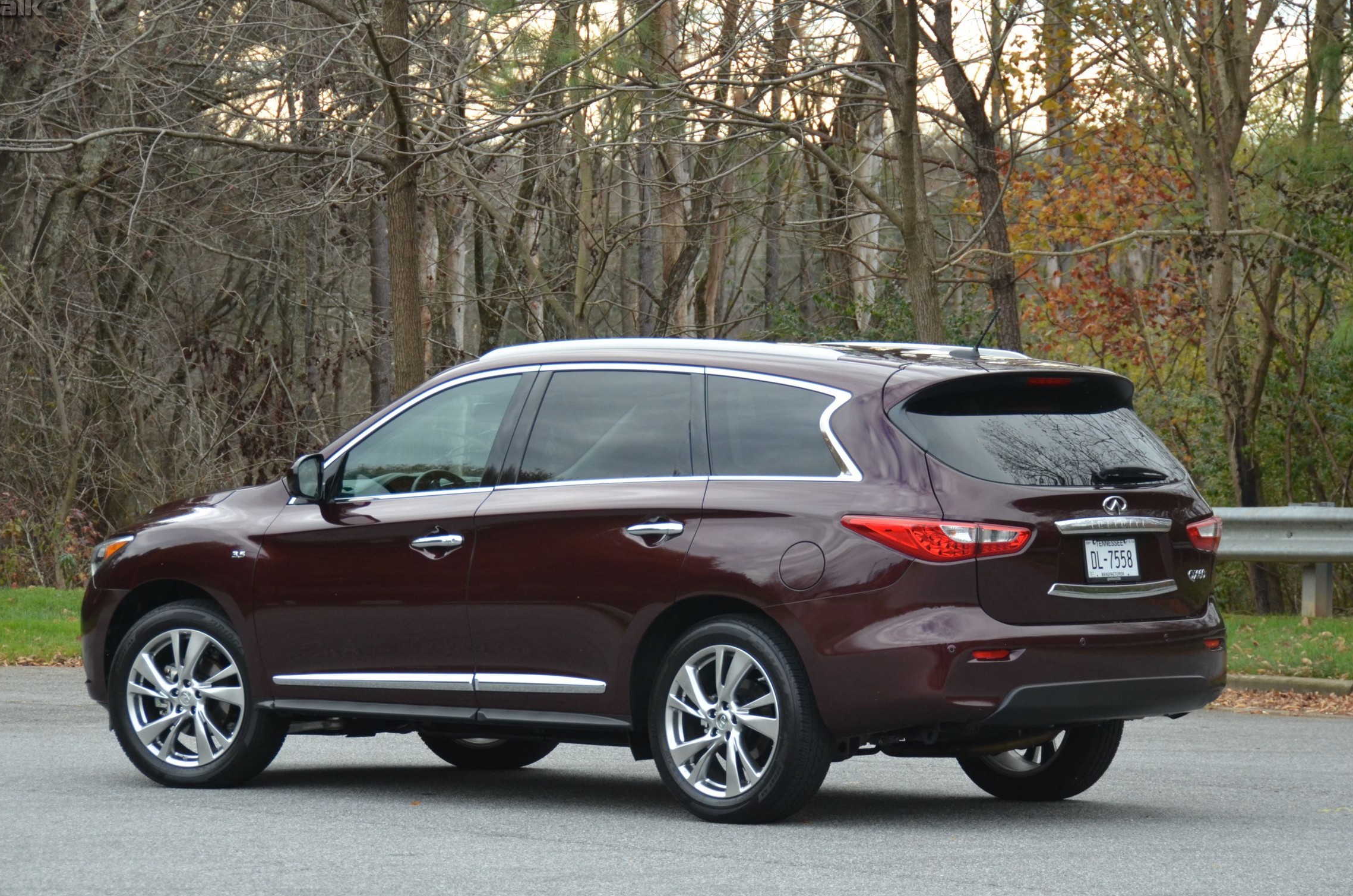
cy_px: 484
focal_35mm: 135
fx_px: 5063
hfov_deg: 15.2
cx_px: 653
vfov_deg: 10.1
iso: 800
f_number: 5
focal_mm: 82
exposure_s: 1/800
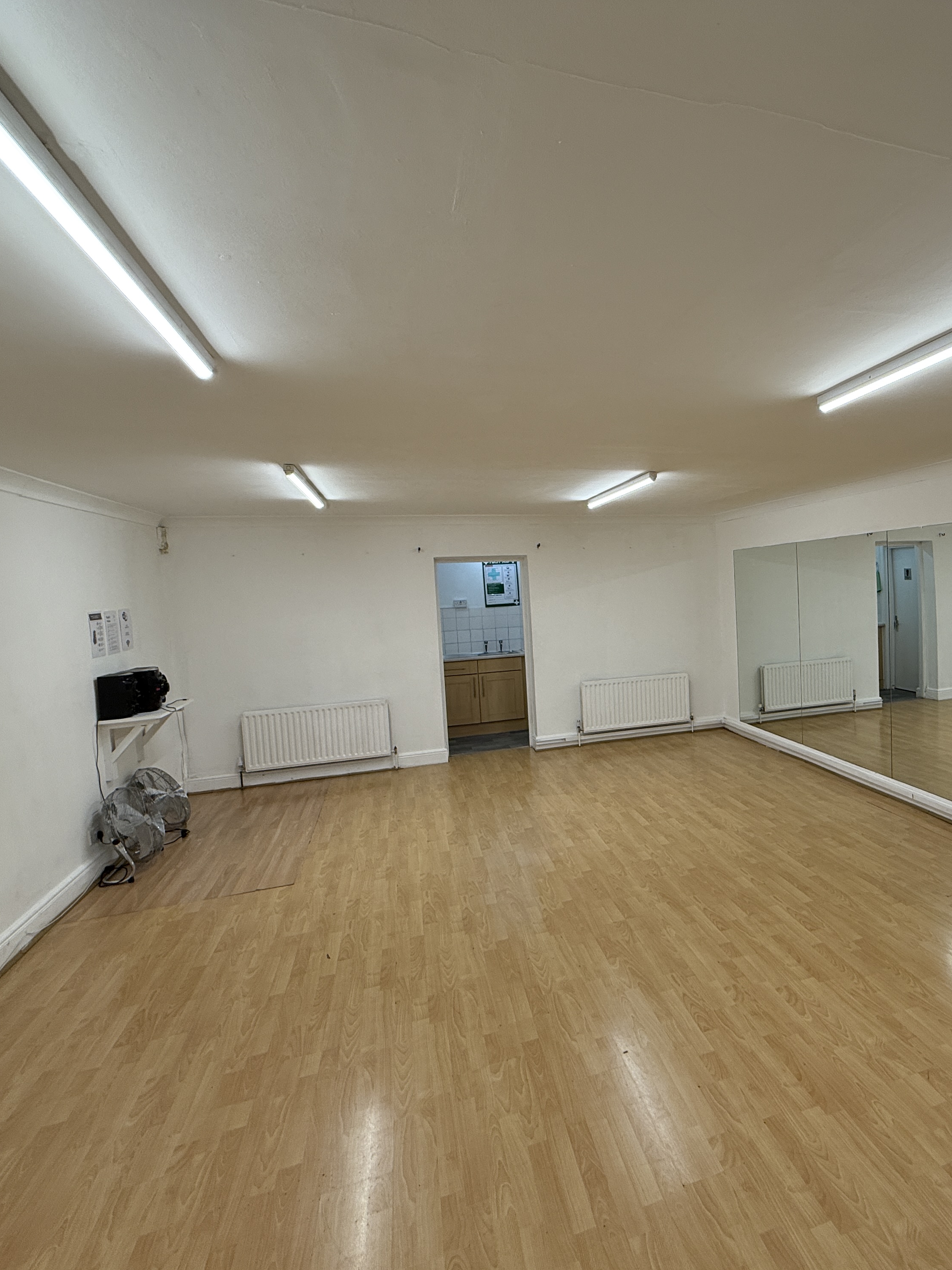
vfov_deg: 84.7
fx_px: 697
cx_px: 666
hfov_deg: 66.0
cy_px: 635
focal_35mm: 19
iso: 80
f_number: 2.2
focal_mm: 2.22
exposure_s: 1/100
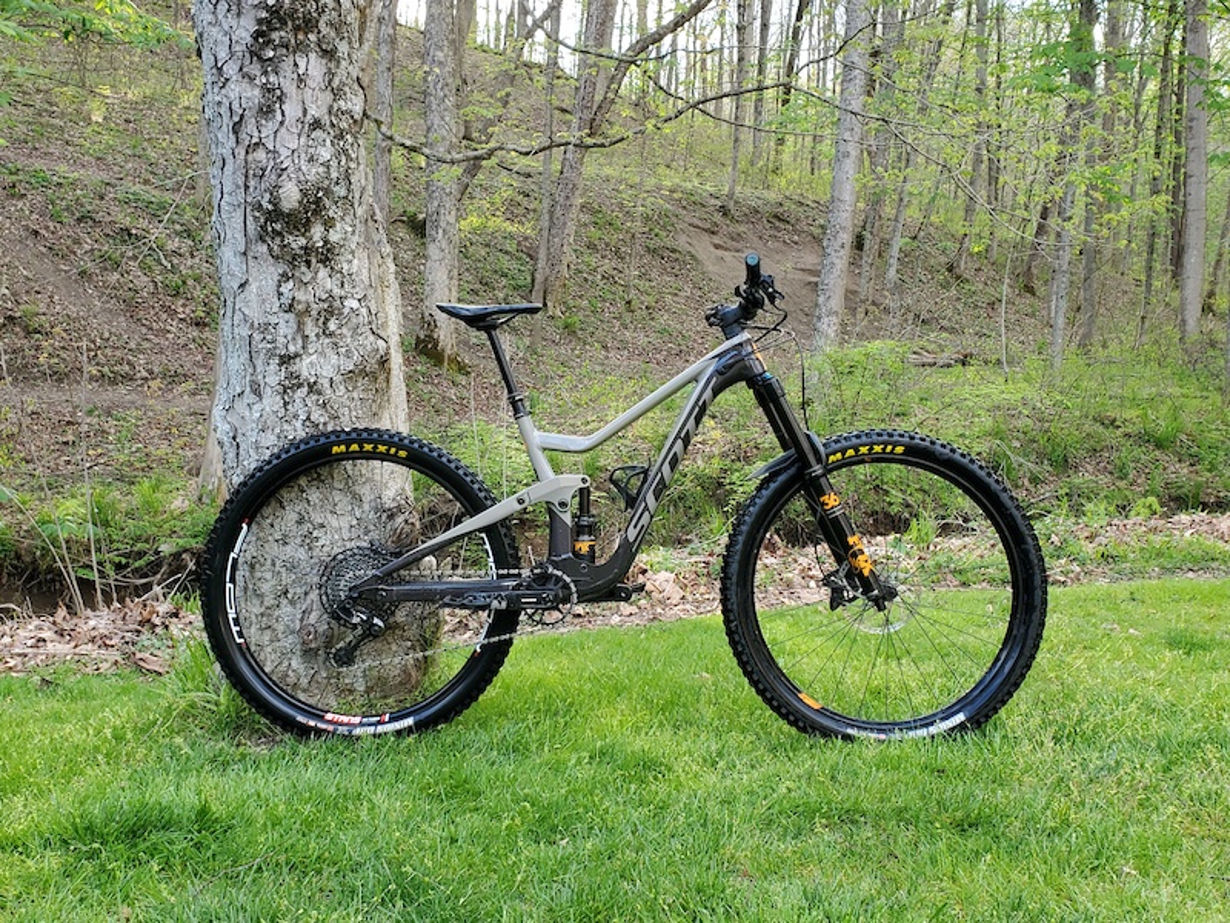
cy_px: 462
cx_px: 615
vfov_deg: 53.1
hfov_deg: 67.3
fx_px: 924
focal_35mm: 26
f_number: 2.4
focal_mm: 4.3
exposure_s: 1/120
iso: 100
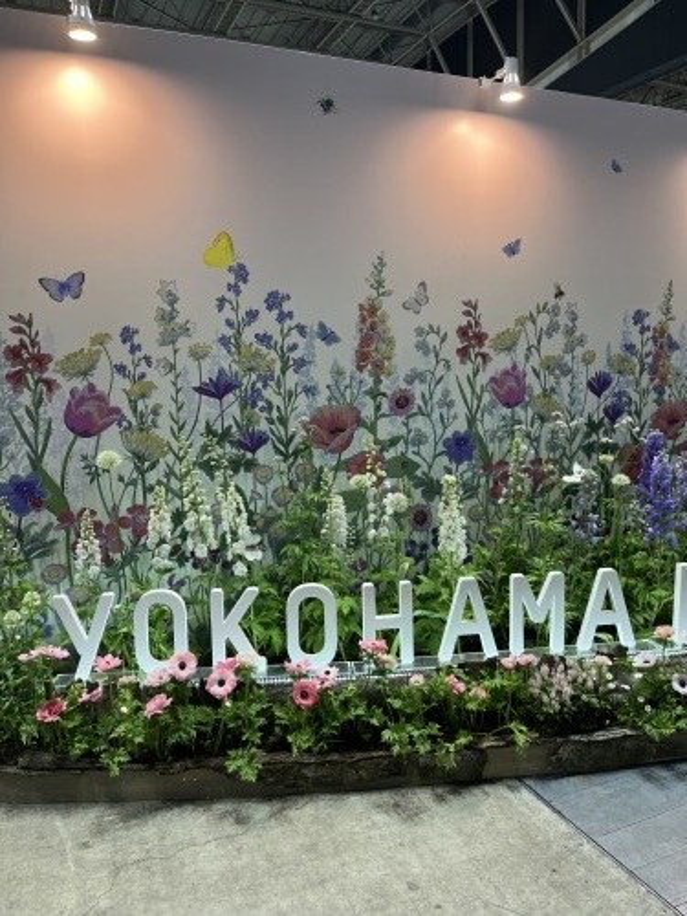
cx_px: 344
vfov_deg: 67.3
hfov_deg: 53.1
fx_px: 688
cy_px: 458
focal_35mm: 26
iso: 80
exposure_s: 1/60
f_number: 1.6
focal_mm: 5.1
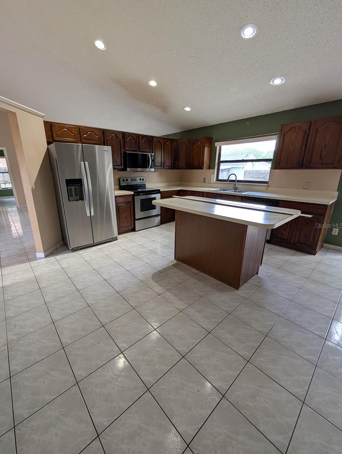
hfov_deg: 89.9
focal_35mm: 13
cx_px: 159
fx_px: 171
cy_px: 225
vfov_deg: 106.1
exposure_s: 1/121
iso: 66
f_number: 1.7
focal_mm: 2.02
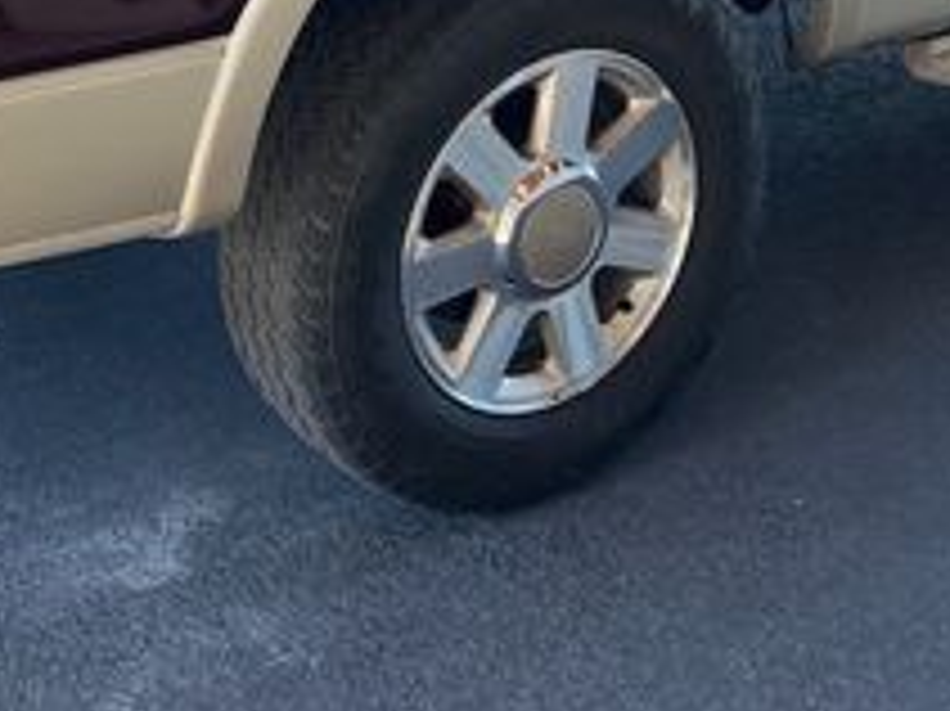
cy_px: -184
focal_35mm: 79
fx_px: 2167
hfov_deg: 24.7
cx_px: 545
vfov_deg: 17.6
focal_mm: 5.7
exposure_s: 1/204
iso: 50
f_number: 1.5
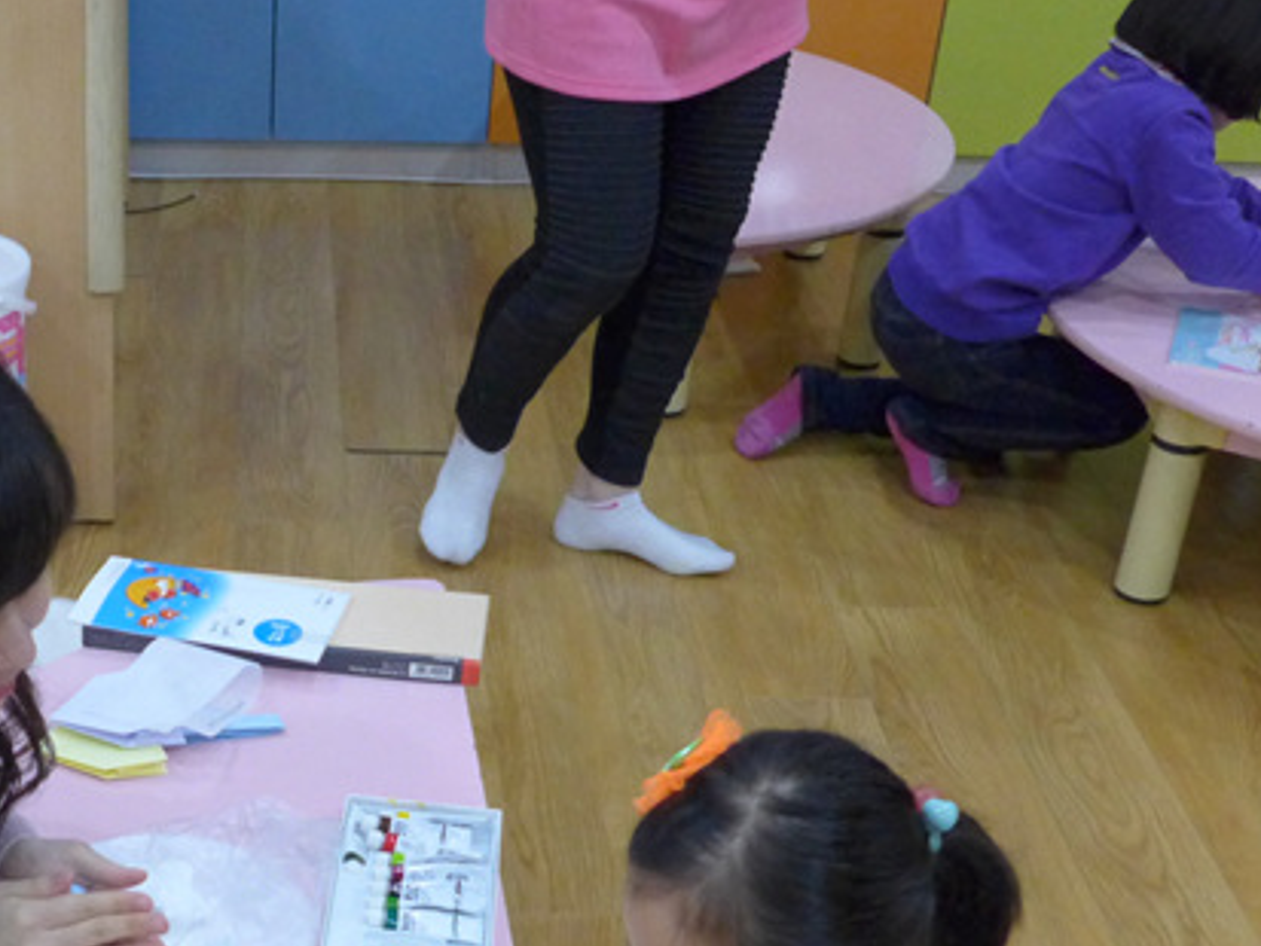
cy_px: 836
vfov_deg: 23.1
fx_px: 2259
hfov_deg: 30.3
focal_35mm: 62
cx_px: 217
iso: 800
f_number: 1.6
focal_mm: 6.3
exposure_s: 1/800
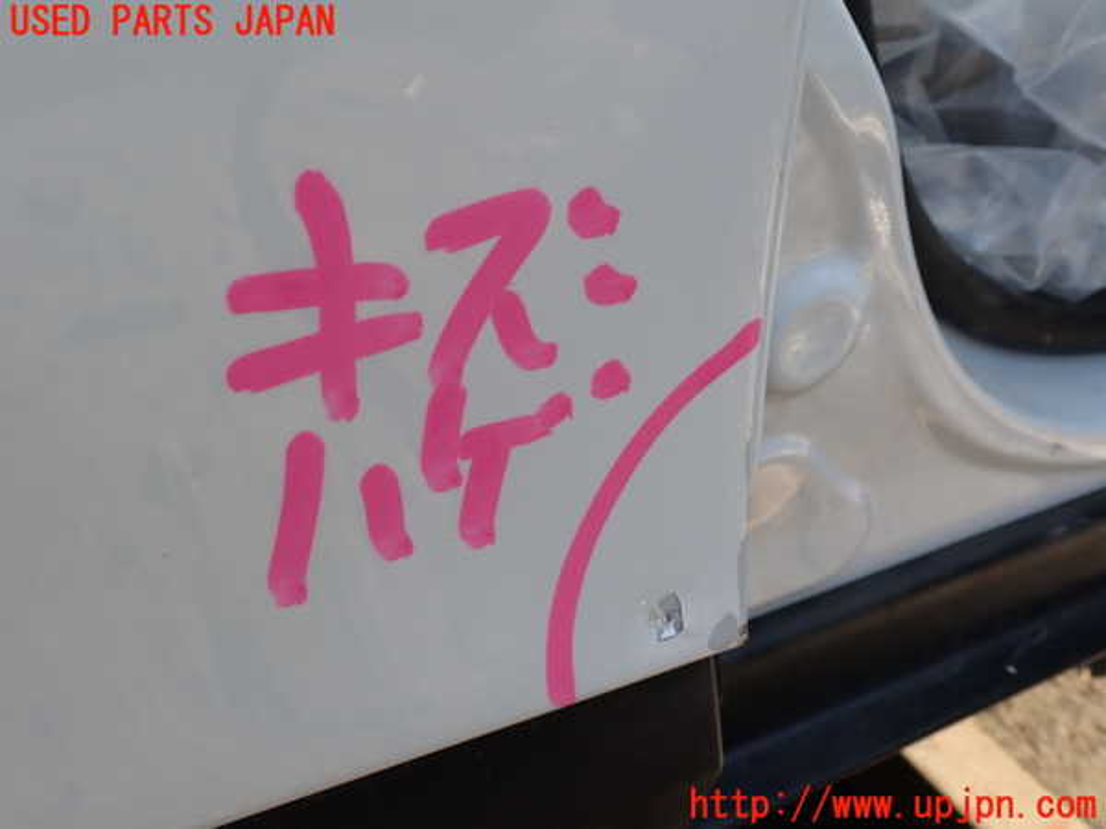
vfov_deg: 46.8
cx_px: 553
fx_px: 959
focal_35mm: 30
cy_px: 414
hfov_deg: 60.0
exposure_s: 1/250
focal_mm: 5.4
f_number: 3.2
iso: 100
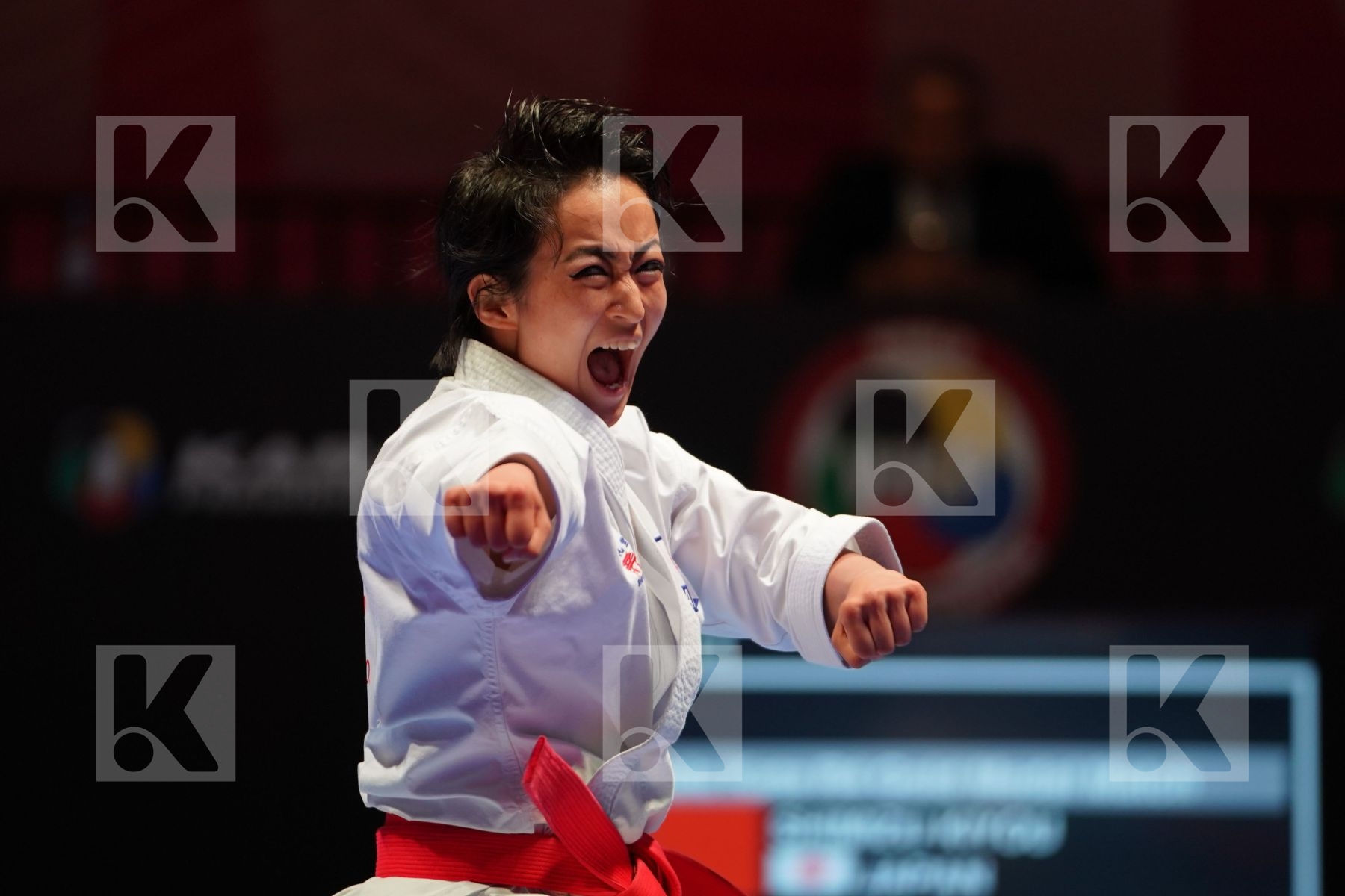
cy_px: 448
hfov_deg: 6.9
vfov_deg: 4.6
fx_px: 11095
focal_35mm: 297
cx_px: 672
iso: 800
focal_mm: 198
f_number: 2.8
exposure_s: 1/500
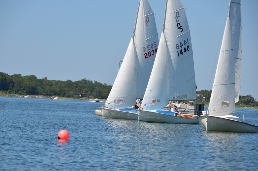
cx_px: 129
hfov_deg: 10.2
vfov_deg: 6.8
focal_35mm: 202
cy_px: 86
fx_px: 1448
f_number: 7.1
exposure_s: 1/800
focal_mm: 135
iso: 200
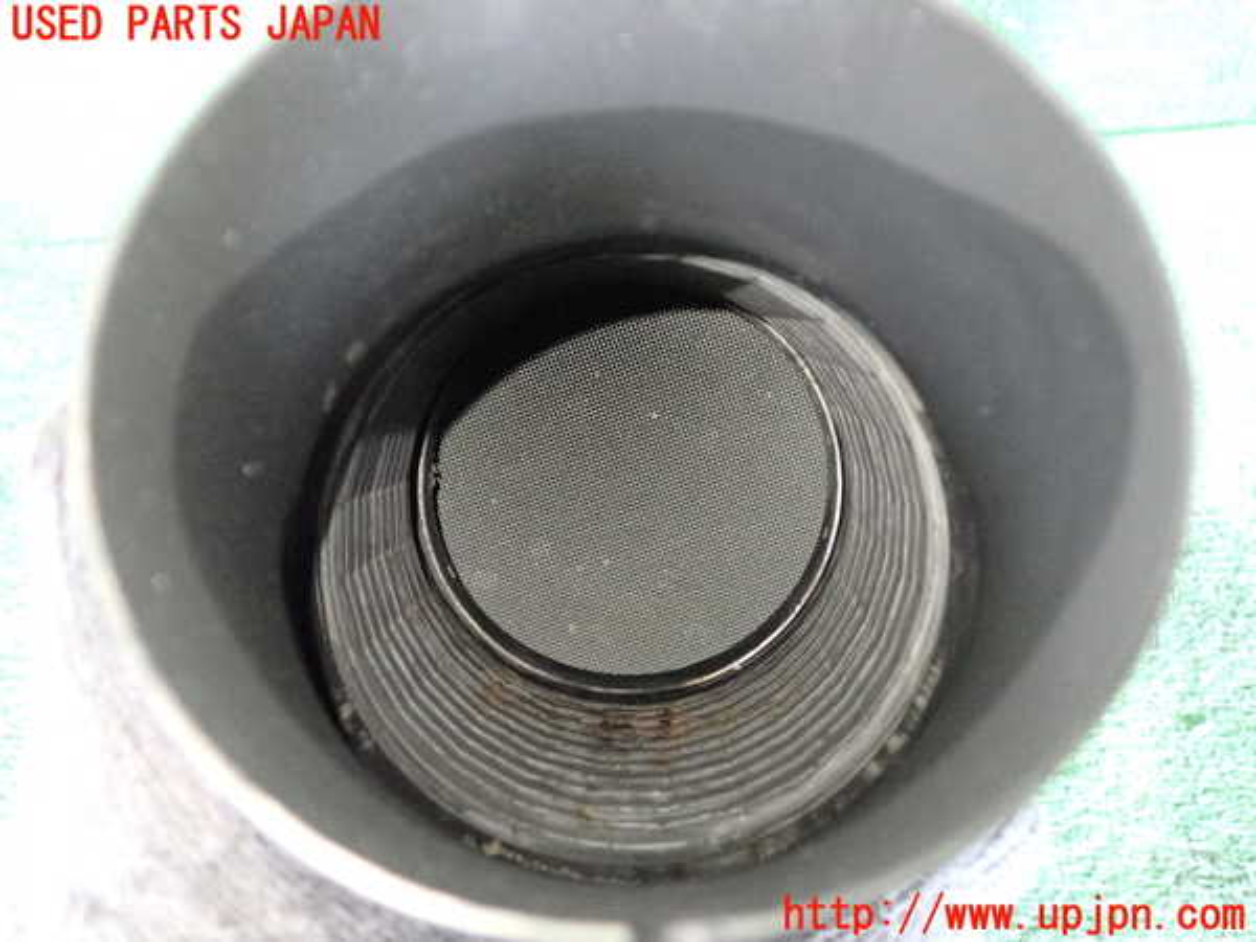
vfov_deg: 46.8
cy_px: 471
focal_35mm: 30
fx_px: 1089
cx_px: 628
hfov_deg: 60.0
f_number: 2.3
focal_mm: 5.4
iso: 3200
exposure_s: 1/125
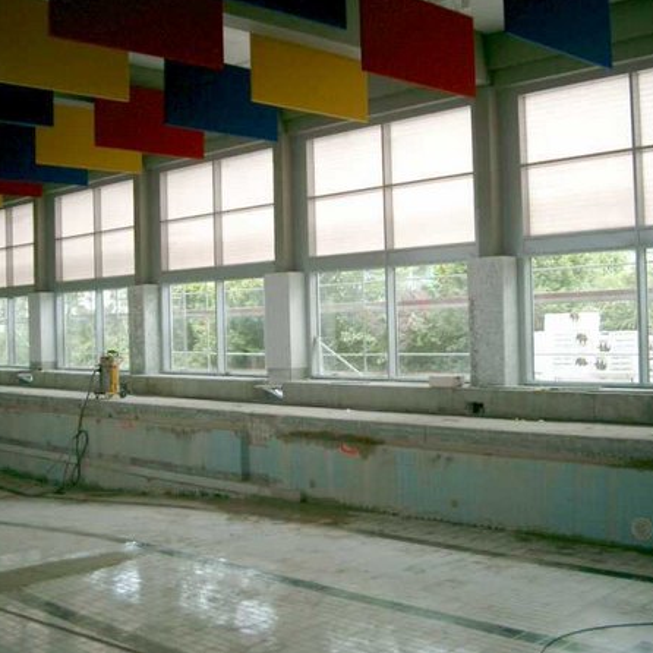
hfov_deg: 38.3
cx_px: 318
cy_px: 325
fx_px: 939
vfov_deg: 38.3
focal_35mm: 44
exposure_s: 1/160
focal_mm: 7.6
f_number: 2.6
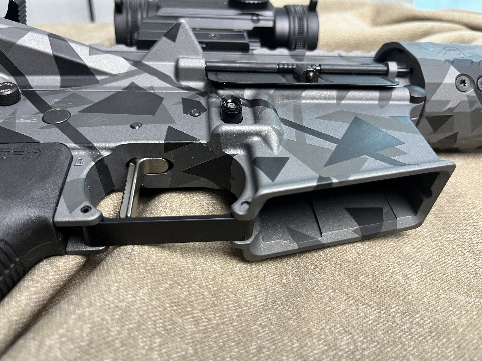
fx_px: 362
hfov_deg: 67.3
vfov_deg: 53.1
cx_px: 241
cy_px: 180
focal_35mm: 26
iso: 250
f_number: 1.6
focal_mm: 5.1
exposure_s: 1/60
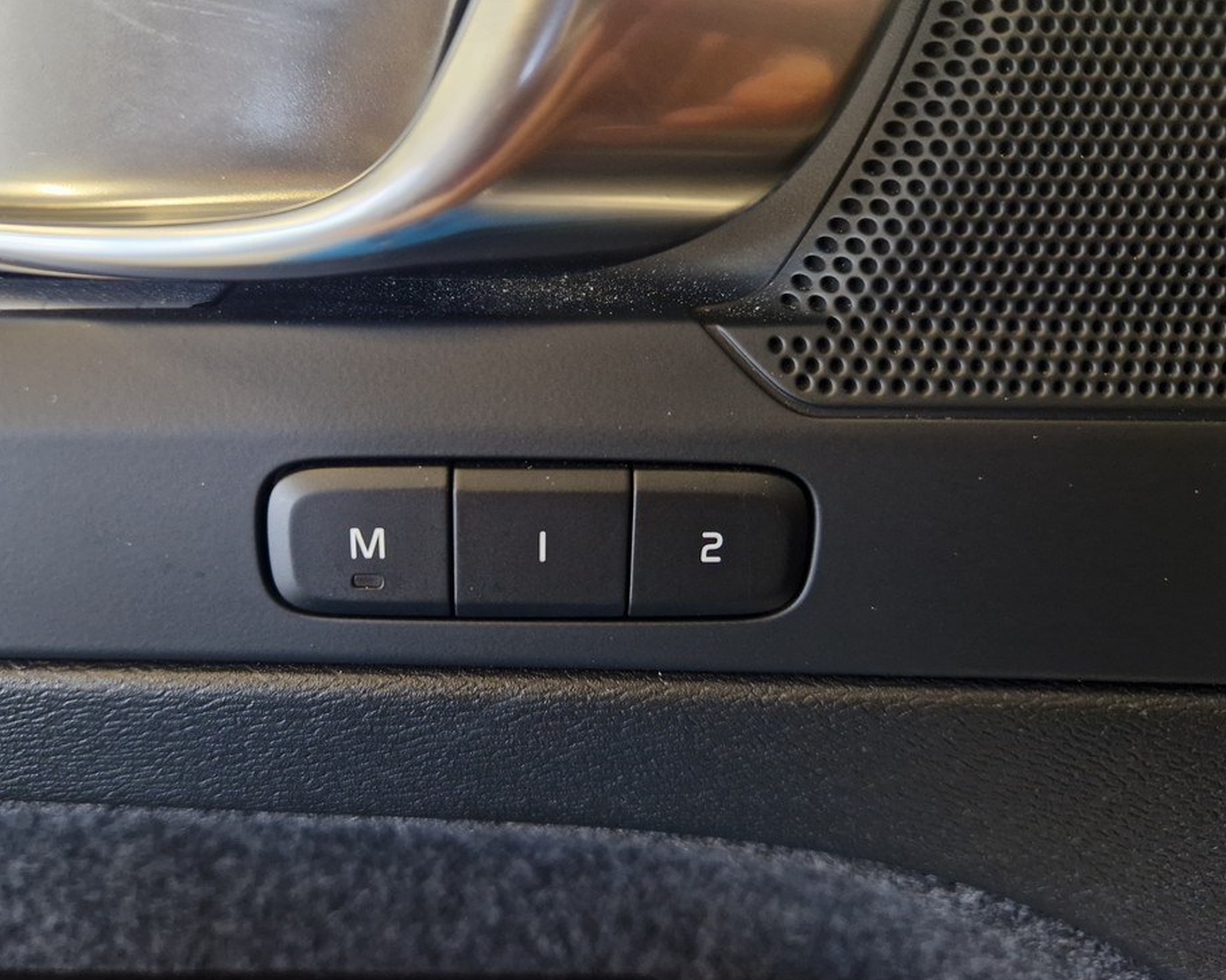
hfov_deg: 68.0
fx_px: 907
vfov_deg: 56.8
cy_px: 475
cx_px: 561
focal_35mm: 25
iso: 400
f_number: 1.8
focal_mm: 5.4
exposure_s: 1/100
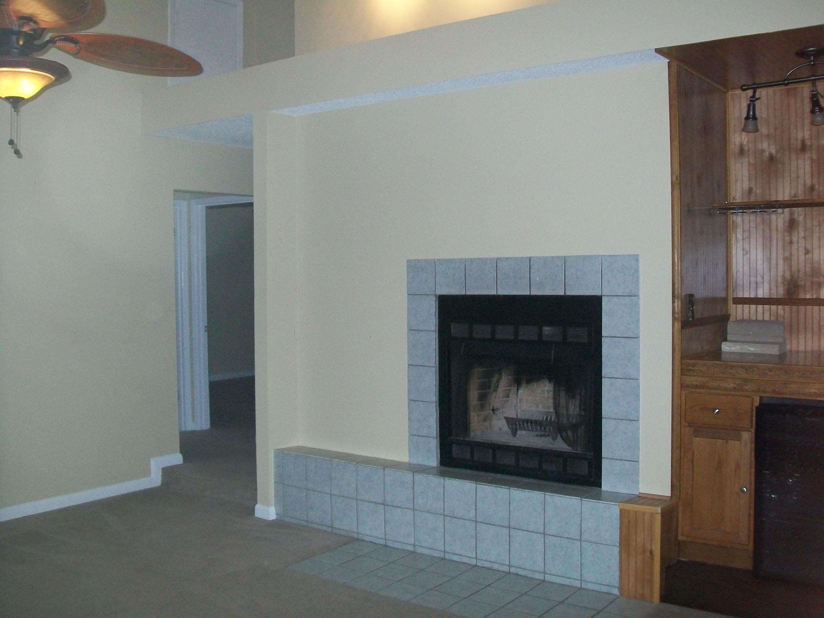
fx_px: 857
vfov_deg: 39.7
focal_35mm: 36
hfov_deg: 51.4
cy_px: 309
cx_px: 412
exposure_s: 1/60
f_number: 2.7
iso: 160
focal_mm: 6
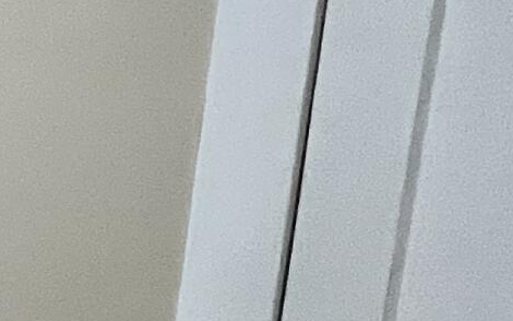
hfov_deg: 12.8
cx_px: -894
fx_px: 1231
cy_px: 269
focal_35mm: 88
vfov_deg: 14.7
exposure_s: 1/60
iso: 500
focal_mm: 1.57
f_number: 1.8
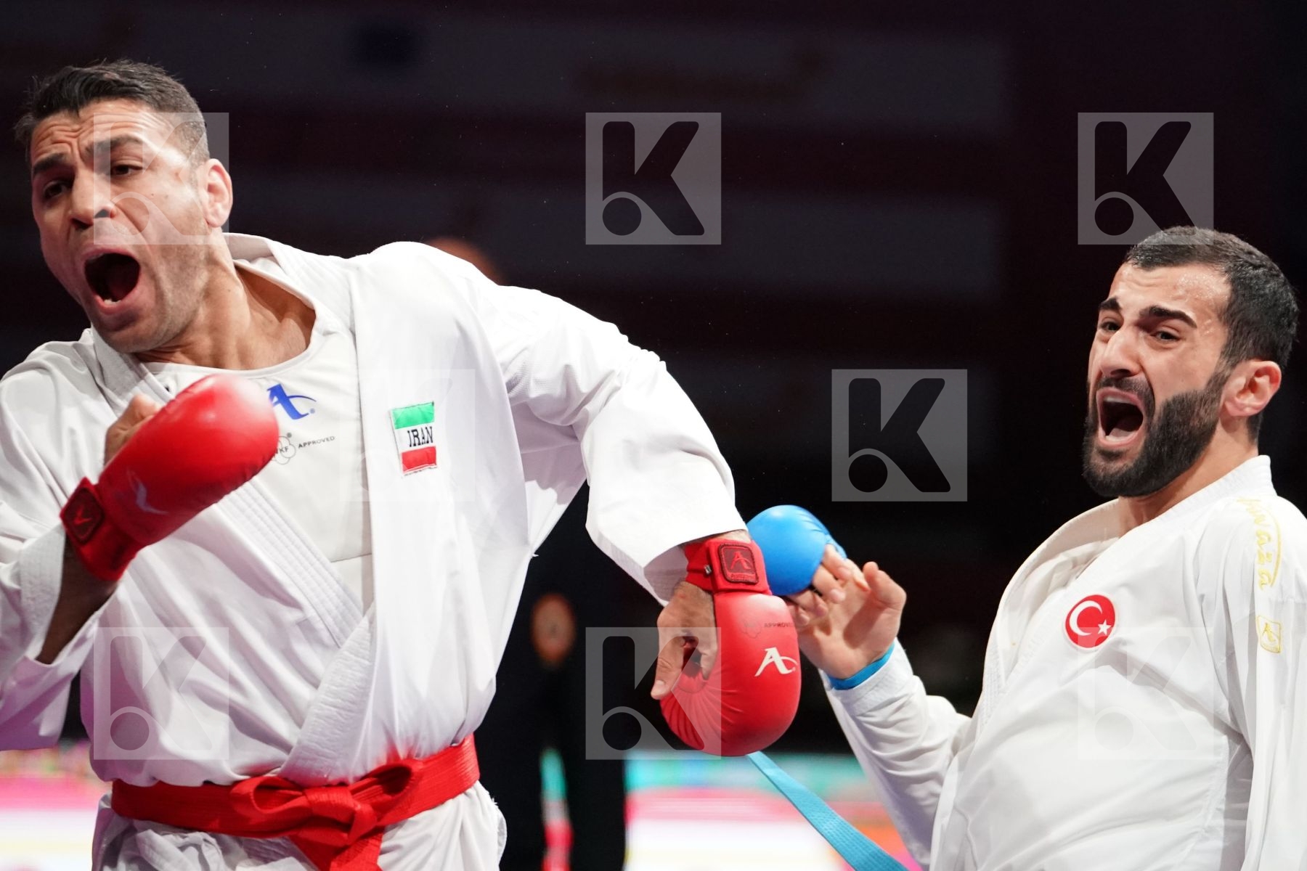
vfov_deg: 4.6
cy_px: 436
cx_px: 654
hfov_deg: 6.9
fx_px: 10891
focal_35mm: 300
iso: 4000
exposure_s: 1/1000
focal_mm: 200
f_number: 2.8
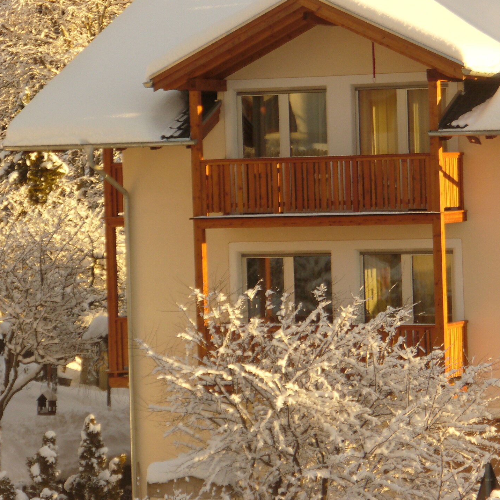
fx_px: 3040
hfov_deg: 9.4
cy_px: 250
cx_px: 281
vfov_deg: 9.4
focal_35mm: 186
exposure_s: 1/200
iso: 80
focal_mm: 25.9
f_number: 4
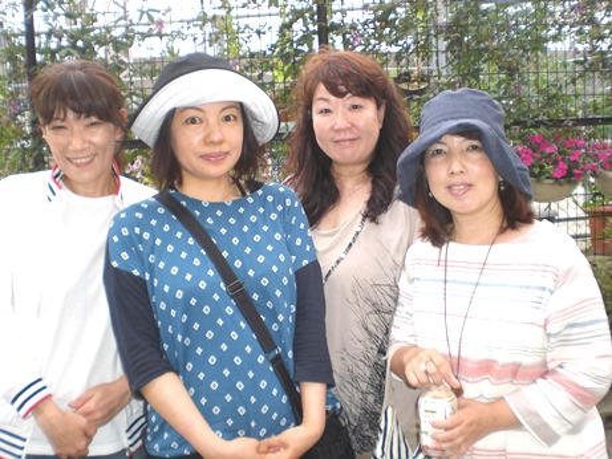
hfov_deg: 49.0
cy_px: 230
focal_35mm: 38
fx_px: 672
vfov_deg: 37.7
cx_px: 306
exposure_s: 1/100
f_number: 3.1
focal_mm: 6.3
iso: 50
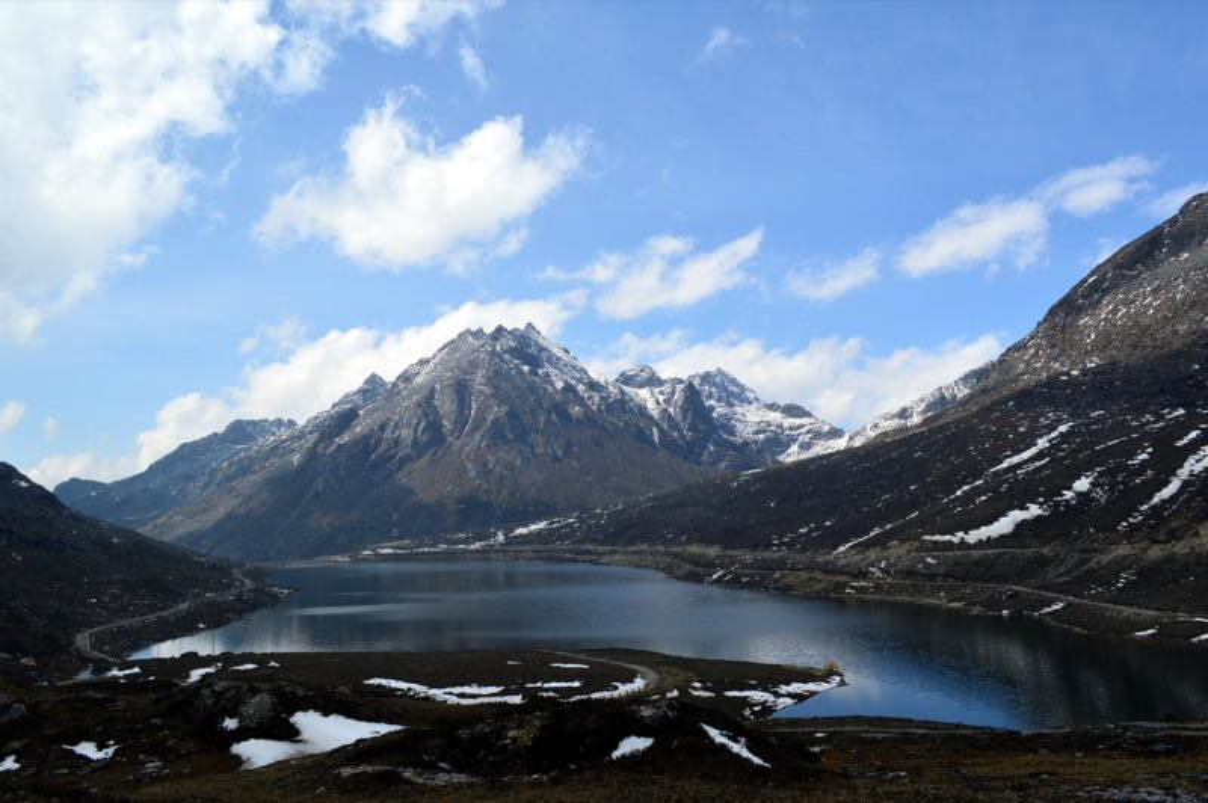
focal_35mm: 27
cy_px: 402
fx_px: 905
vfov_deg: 47.9
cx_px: 604
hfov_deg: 67.4
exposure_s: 1/500
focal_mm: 18
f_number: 11
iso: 360
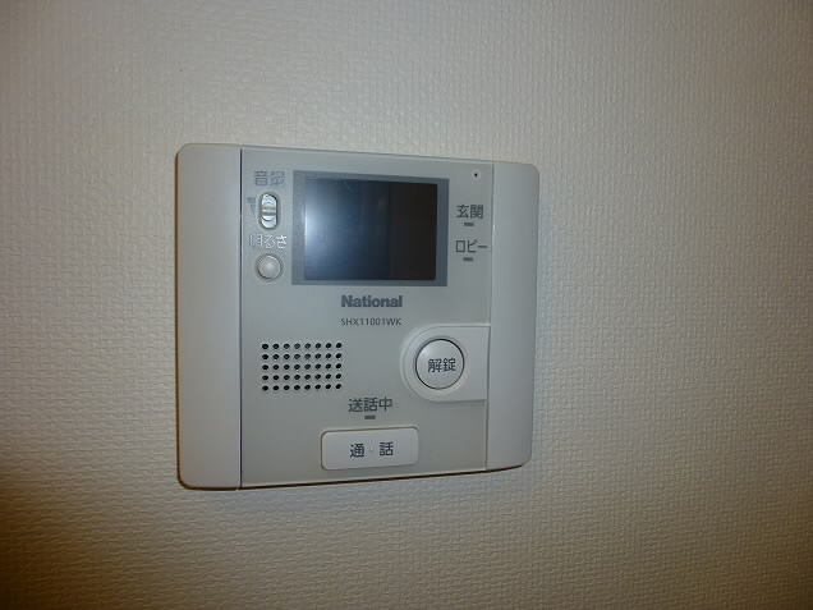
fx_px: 587
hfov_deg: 69.4
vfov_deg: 54.9
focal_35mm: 25
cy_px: 305
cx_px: 406
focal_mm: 4.5
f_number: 3.1
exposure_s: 1/60
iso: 100
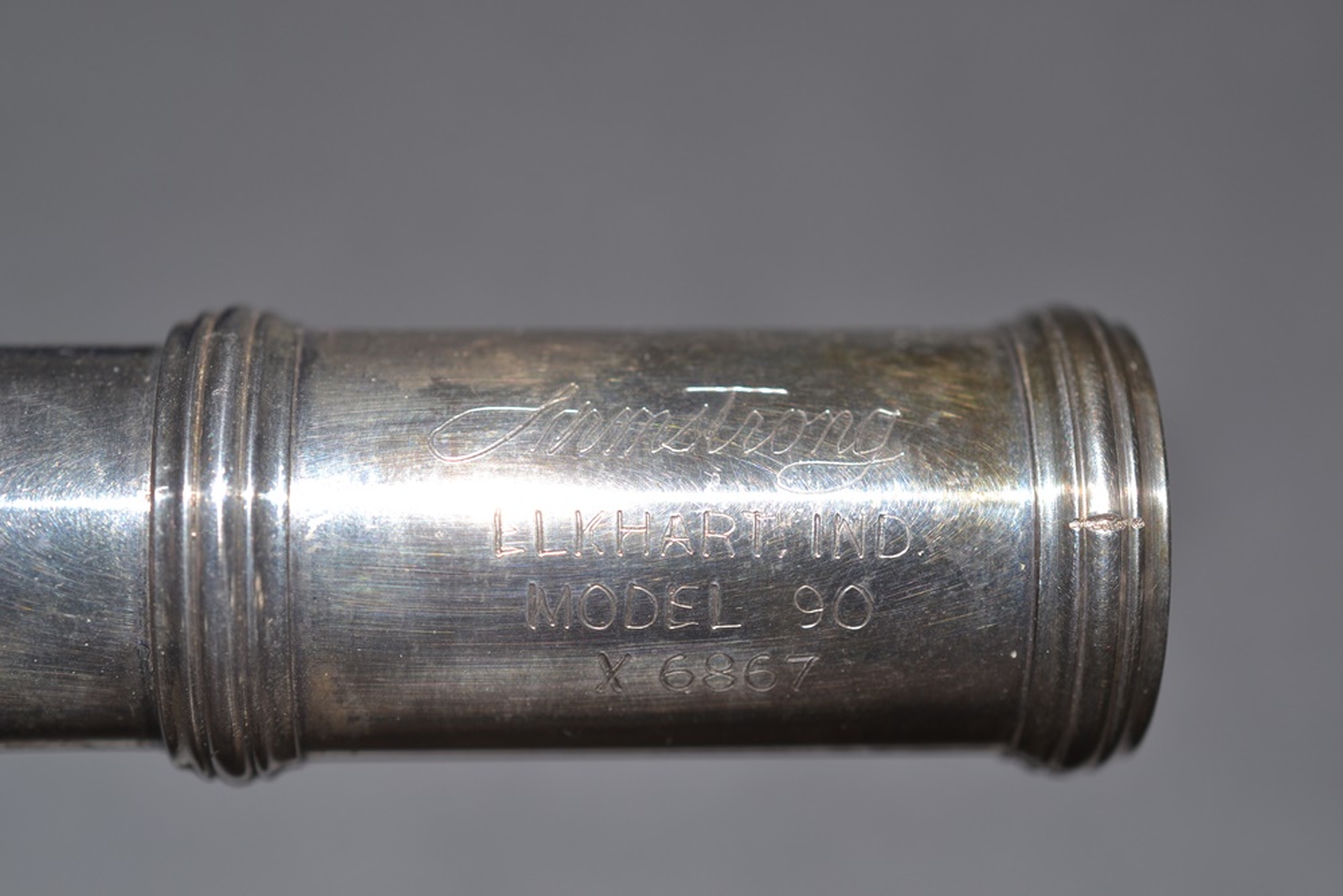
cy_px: 448
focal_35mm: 60
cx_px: 672
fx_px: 2239
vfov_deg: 22.6
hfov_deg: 33.4
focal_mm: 40
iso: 100
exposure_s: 1/60
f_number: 8
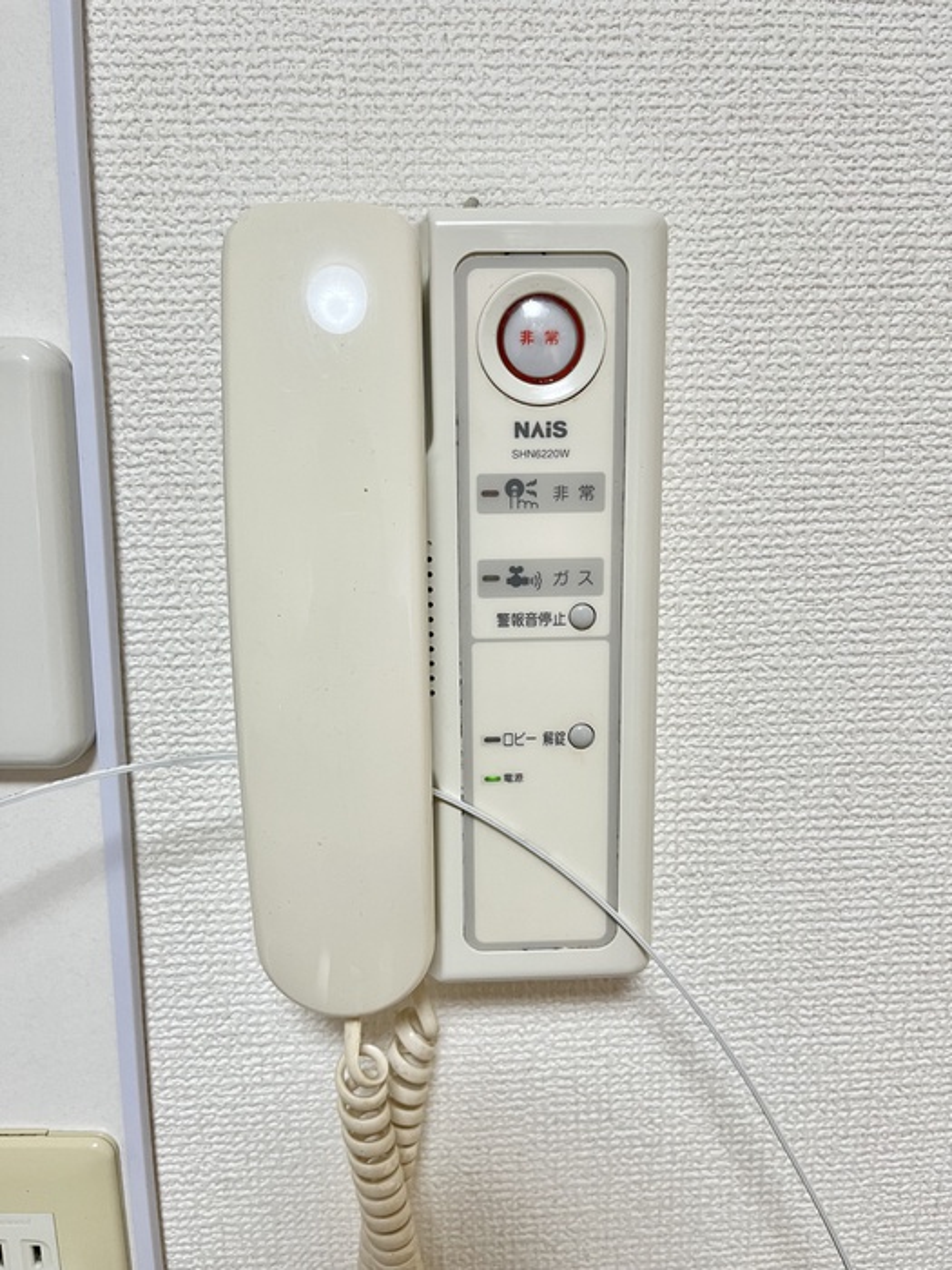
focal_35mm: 26
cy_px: 635
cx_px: 476
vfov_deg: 67.3
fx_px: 953
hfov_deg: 53.1
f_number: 1.6
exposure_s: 1/60
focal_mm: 5.1
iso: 100
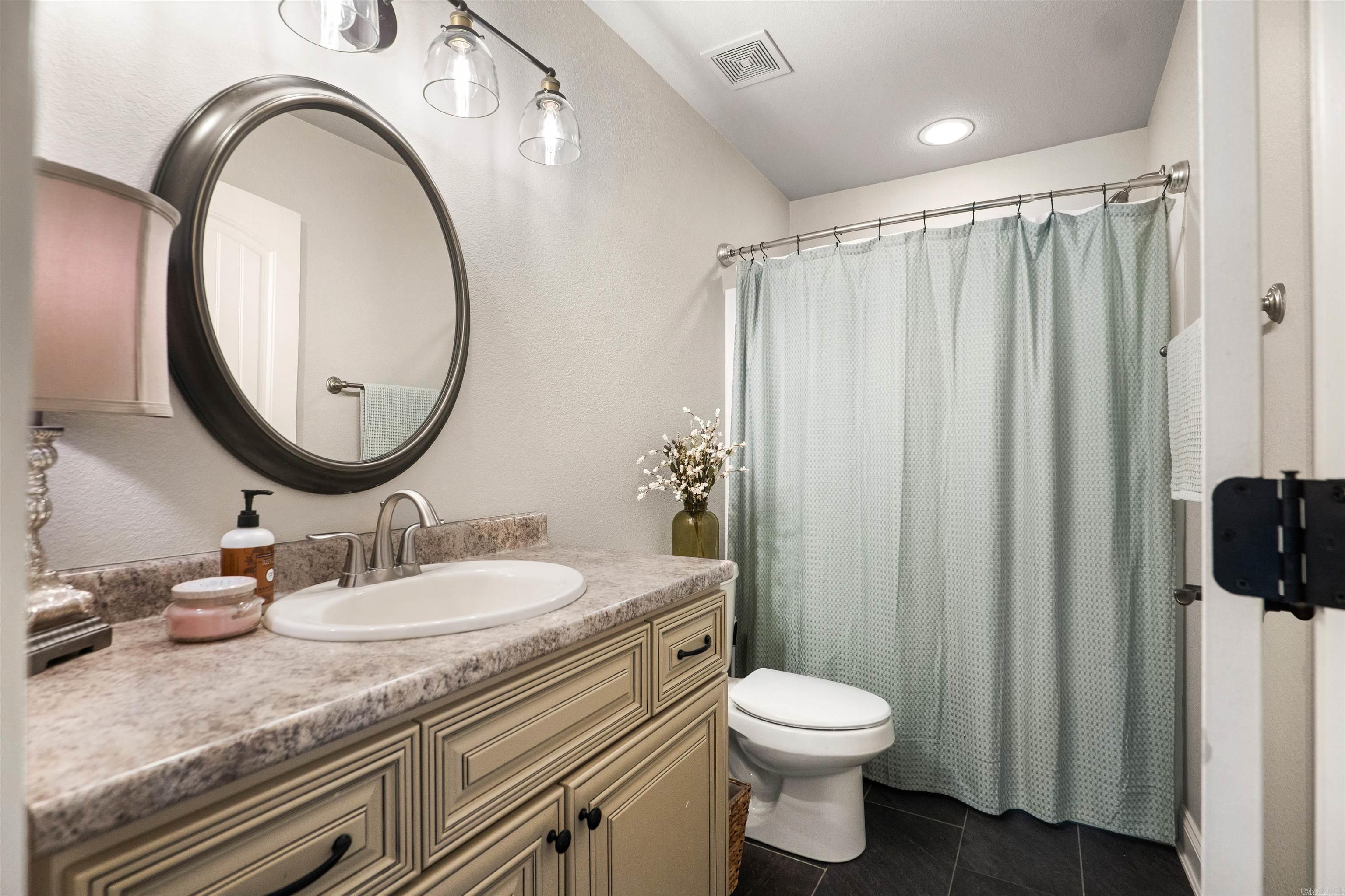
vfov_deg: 73.7
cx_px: 672
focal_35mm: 16
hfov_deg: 96.7
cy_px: 448
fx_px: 598
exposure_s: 1/40
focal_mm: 16
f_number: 5.6
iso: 1250
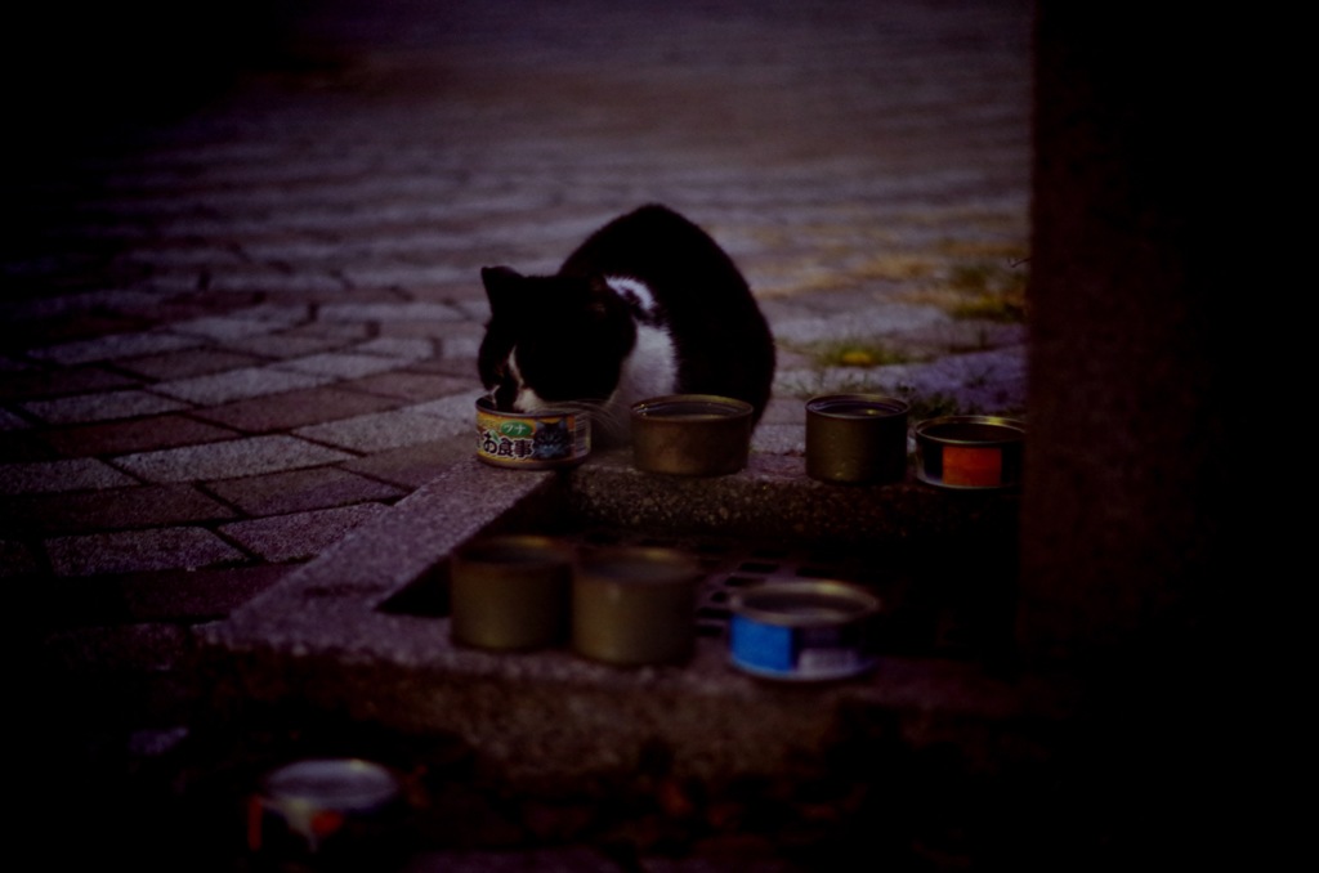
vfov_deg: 18.1
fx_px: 2742
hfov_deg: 27.0
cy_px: 436
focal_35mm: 75
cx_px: 660
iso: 3200
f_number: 1.8
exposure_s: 1/40
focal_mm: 50
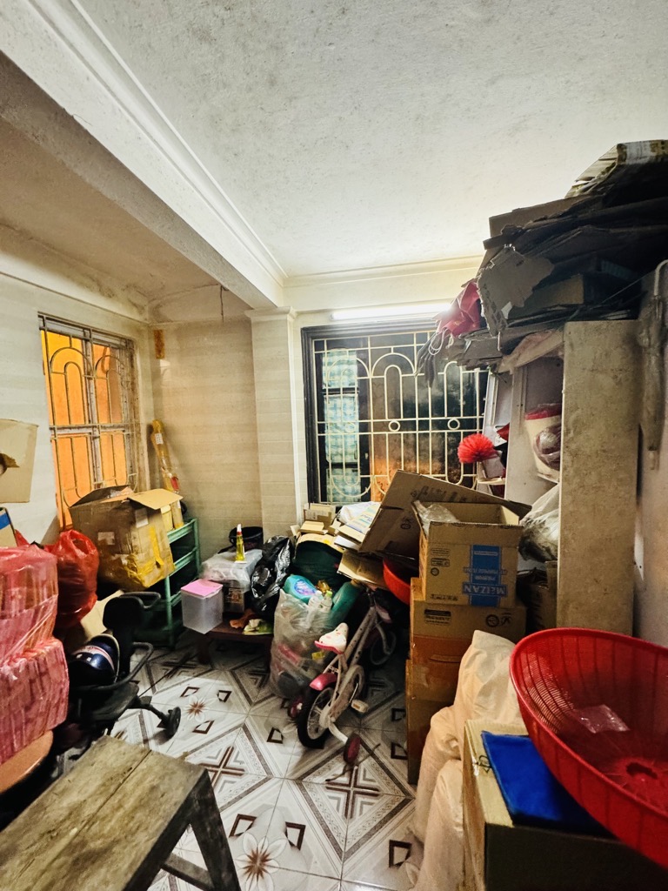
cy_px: 446
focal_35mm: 14
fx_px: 360
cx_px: 334
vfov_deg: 102.1
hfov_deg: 85.7
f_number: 2.2
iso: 800
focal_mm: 2.22
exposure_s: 1/50
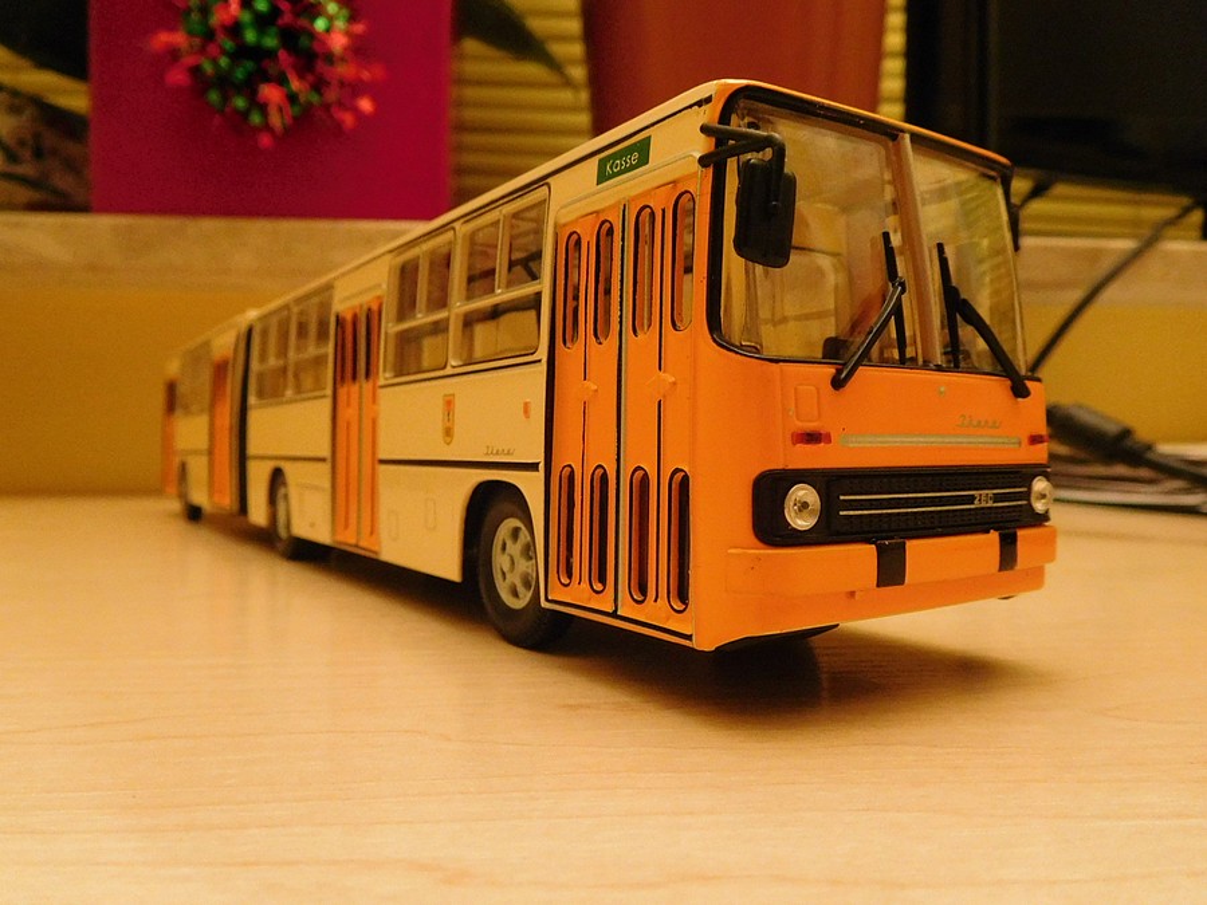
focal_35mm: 25
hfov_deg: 69.4
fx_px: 872
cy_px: 452
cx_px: 604
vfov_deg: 54.9
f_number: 3.4
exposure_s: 1/6
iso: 800
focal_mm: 4.5
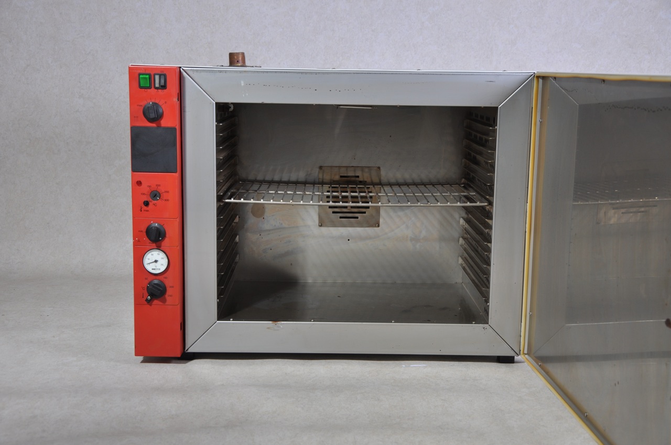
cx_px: 336
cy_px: 222
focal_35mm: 51
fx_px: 949
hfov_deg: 38.9
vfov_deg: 26.4
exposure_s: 1/125
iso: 200
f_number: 5.6
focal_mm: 34
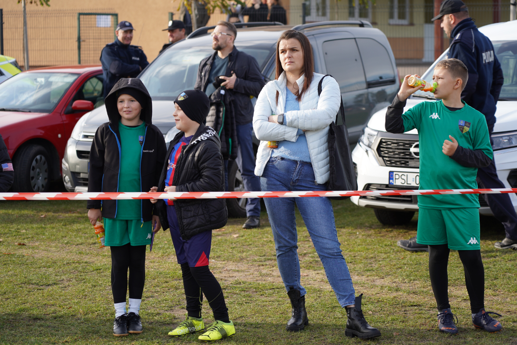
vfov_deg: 13.6
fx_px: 1451
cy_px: 172
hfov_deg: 20.2
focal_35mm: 101
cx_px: 258
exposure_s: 1/200
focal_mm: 101
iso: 100
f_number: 4
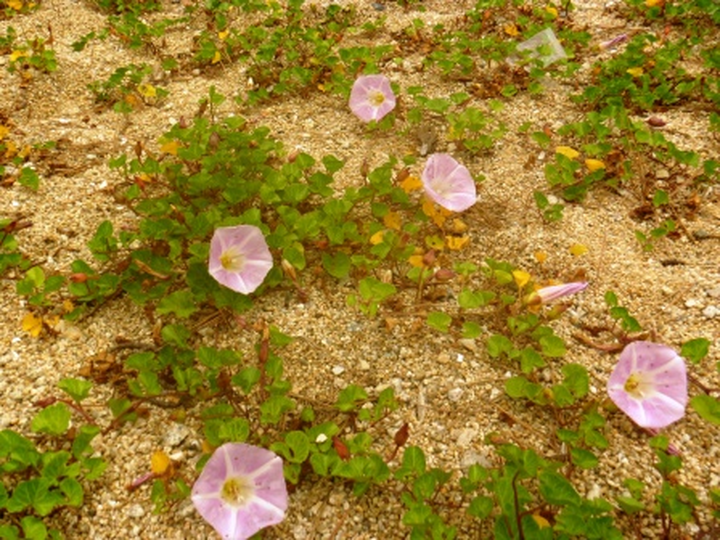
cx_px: 360
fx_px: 728
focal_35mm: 35
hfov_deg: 52.6
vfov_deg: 40.7
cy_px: 270
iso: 80
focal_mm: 6.3
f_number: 5.6
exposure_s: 1/320
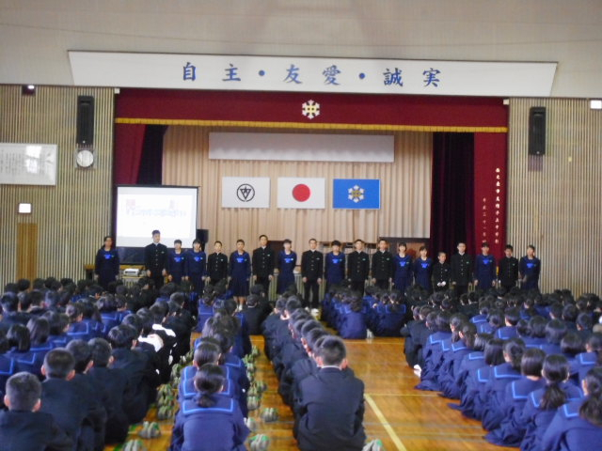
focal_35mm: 77
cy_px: 226
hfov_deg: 25.3
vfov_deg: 19.1
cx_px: 301
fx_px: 1339
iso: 800
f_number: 5.5
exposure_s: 1/8
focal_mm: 13.8
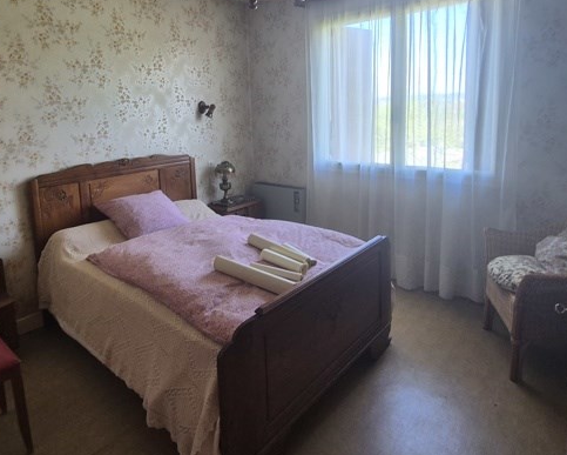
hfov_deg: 77.5
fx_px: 353
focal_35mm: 21
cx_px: 264
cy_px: 156
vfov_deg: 64.1
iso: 200
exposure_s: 1/50
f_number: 2.2
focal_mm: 2.2
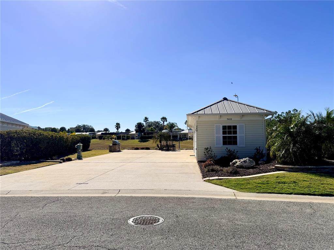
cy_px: 125
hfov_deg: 71.6
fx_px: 231
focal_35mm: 24
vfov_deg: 56.8
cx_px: 167
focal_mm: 6.76
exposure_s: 1/11905
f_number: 1.78
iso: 80
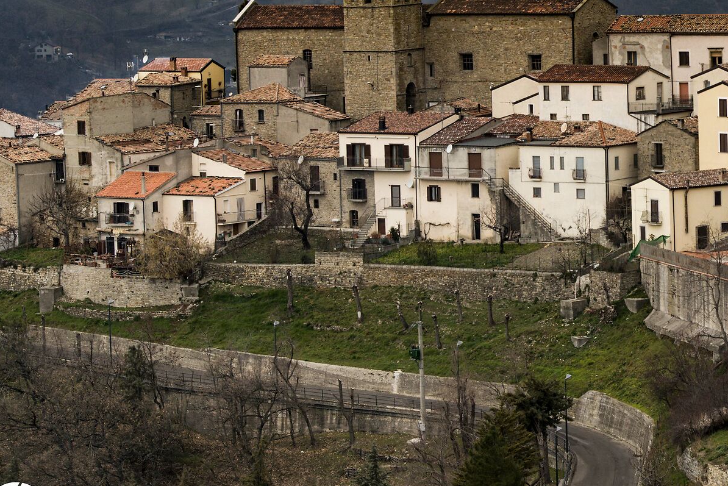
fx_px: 4147
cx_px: 681
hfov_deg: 10.0
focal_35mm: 205
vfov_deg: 6.7
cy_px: 98
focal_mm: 102
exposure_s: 1/100
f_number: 8
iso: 400
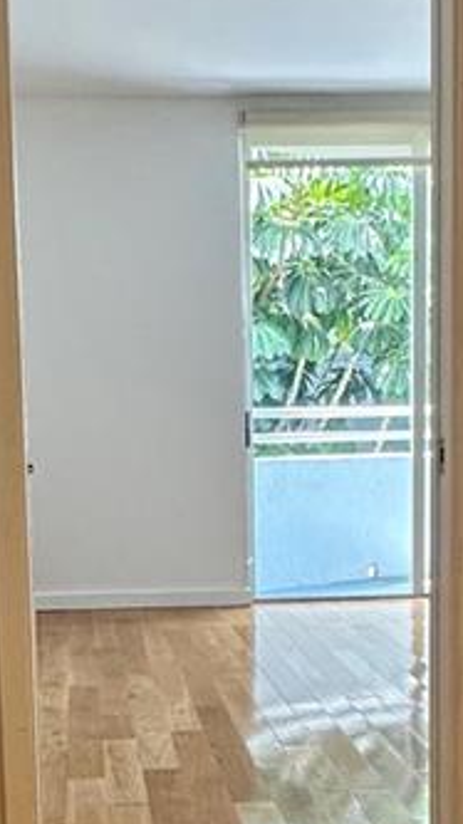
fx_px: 1202
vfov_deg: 37.4
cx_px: 156
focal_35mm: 55
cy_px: 557
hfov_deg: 21.7
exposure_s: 1/120
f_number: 2.2
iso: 200
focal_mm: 2.22
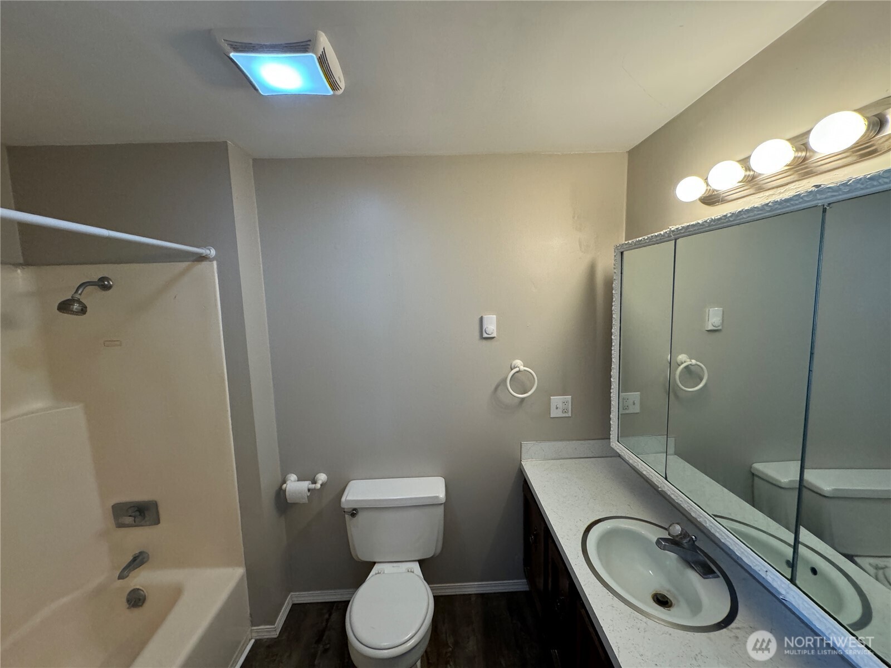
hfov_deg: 102.1
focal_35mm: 14
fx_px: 360
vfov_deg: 85.7
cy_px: 334
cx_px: 446
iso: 320
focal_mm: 2.22
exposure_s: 1/120
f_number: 2.2
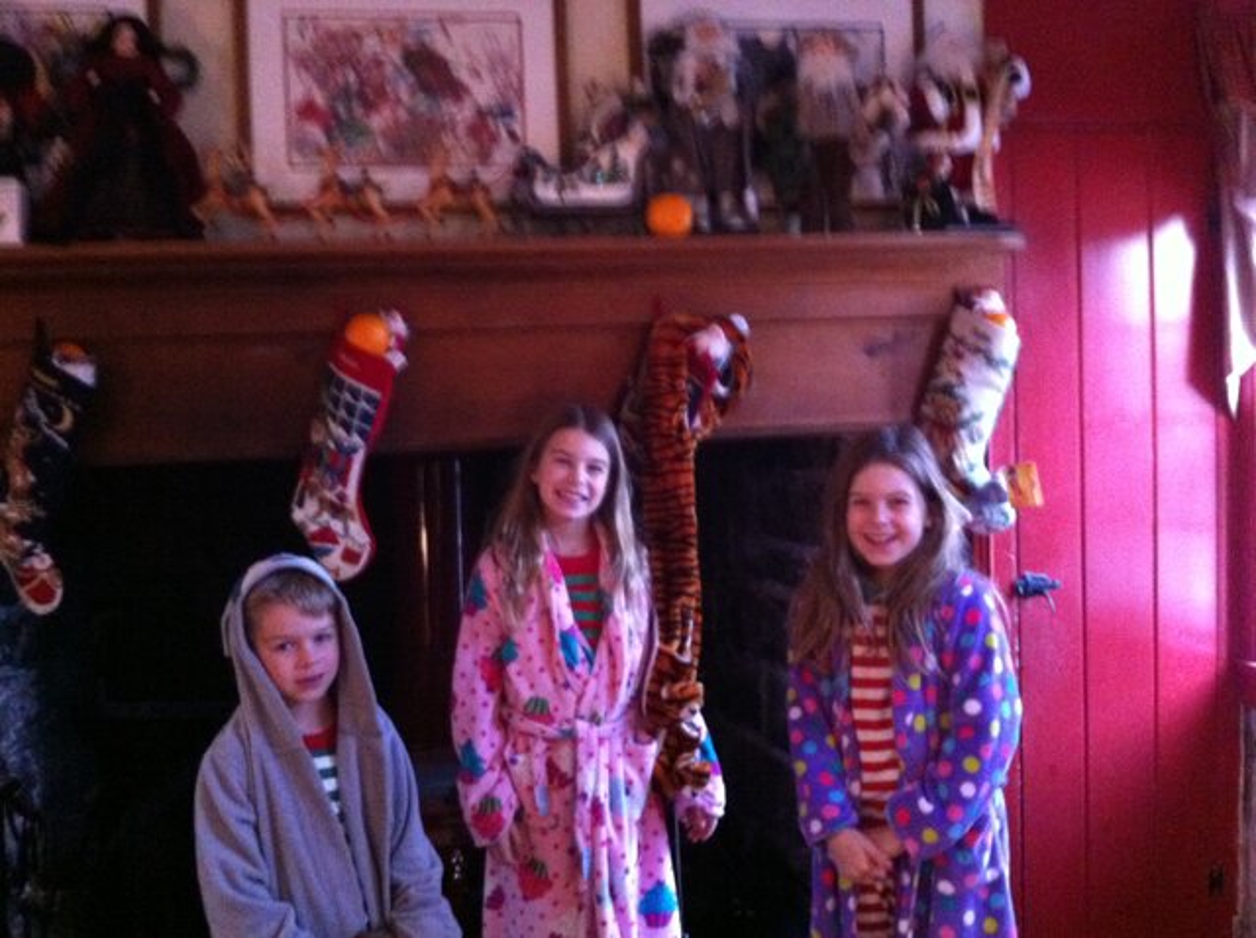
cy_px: 469
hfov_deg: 52.7
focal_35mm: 35
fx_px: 1268
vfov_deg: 40.6
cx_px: 628
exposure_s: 1/15
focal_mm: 3.85
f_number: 2.8
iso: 1000
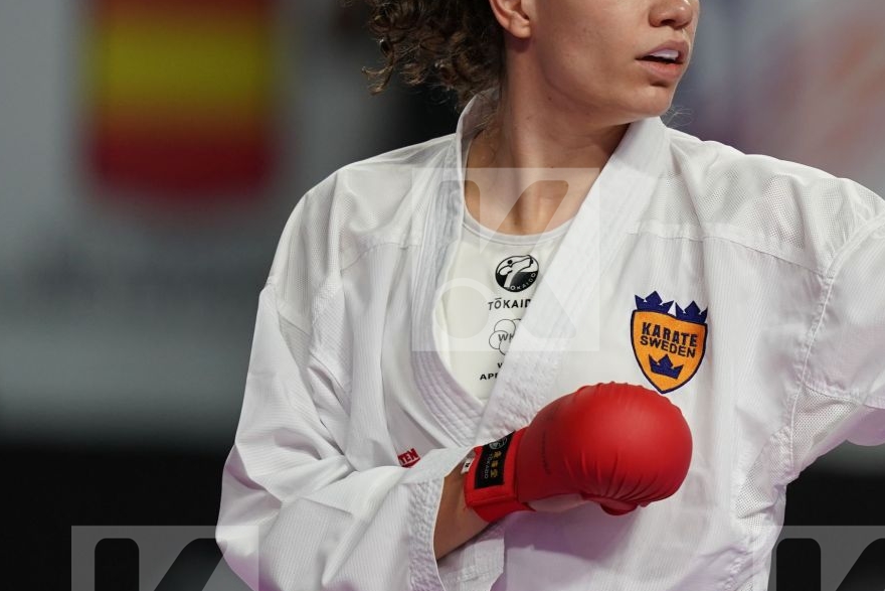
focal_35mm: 818
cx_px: 847
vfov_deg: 1.7
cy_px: 260
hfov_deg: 2.5
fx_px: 20111
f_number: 2.8
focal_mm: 400
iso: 1000
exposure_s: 1/800
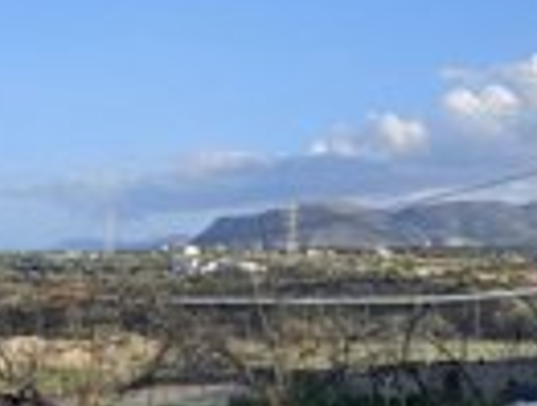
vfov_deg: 23.4
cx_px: 119
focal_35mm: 63
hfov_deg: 30.0
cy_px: 213
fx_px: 980
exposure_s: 1/1102
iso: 20
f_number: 1.7
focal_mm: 6.3
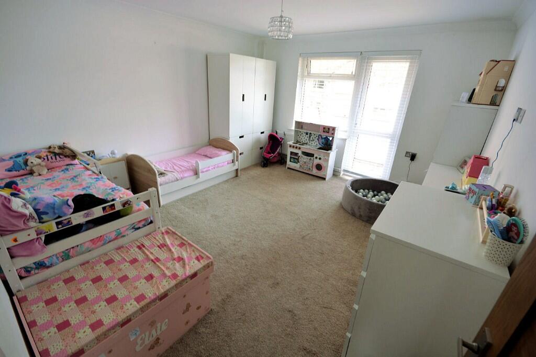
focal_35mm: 15
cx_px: 268
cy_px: 178
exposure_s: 1/4
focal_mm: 10
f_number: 8
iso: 400
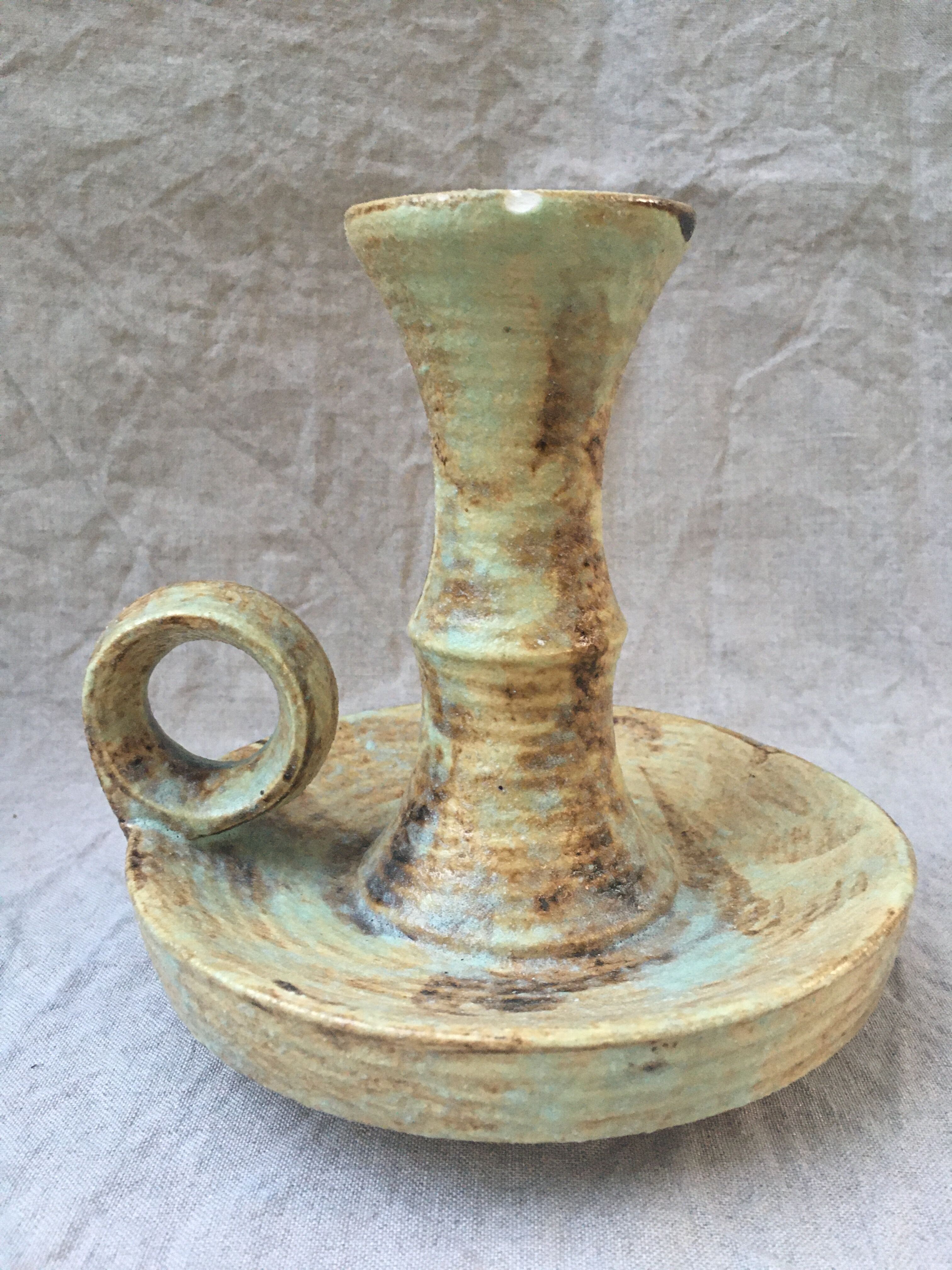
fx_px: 1063
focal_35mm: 29
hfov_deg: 48.2
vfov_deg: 61.7
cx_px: 476
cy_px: 635
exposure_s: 1/33
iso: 200
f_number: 2.2
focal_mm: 4.15
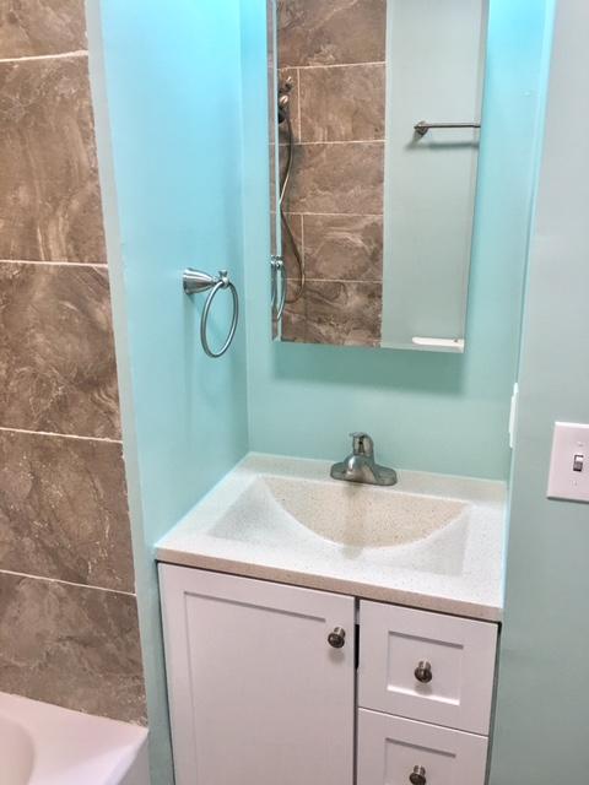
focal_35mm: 29
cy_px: 392
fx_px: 658
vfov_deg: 61.7
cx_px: 294
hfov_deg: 48.2
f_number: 2.2
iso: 32
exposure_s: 1/15
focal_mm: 4.15
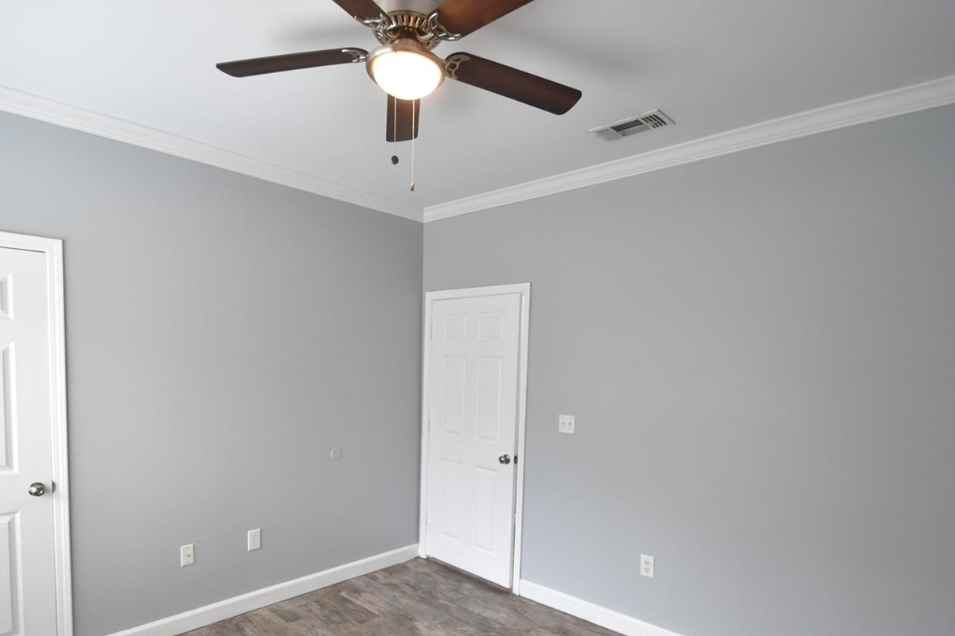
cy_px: 391
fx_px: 531
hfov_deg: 83.9
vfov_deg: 61.2
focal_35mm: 20
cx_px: 450
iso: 800
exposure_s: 1/60
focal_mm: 10
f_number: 3.5
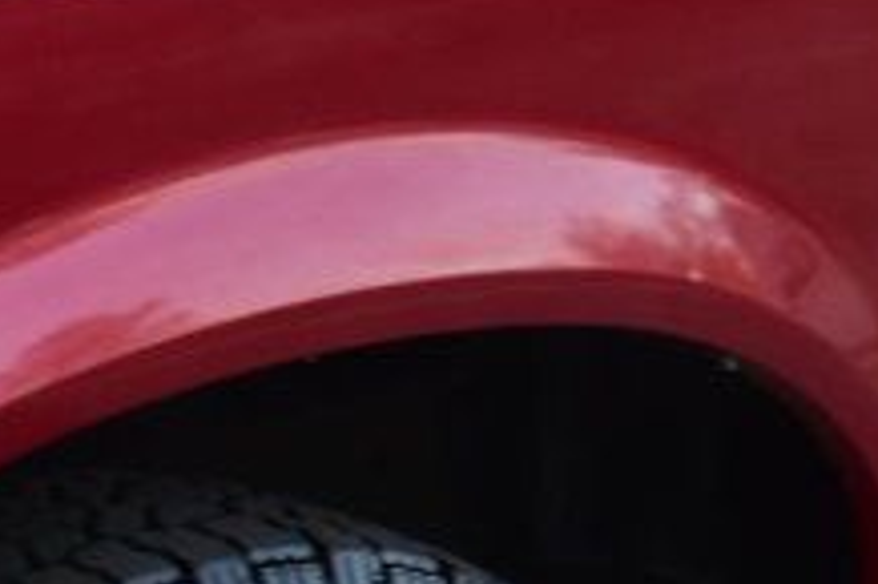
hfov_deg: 9.3
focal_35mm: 204
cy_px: 512
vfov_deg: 6.7
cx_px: 1901
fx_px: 4980
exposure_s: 1/30
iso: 400
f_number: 7.1
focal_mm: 29
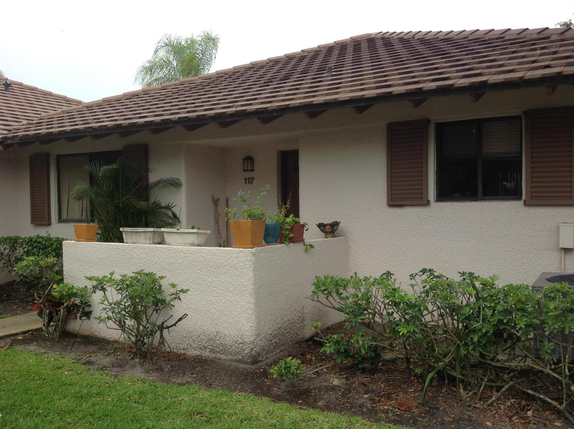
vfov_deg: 40.6
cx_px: 287
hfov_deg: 52.7
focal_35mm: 35
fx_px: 579
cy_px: 214
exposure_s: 1/540
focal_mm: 4.28
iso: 50
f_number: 2.4
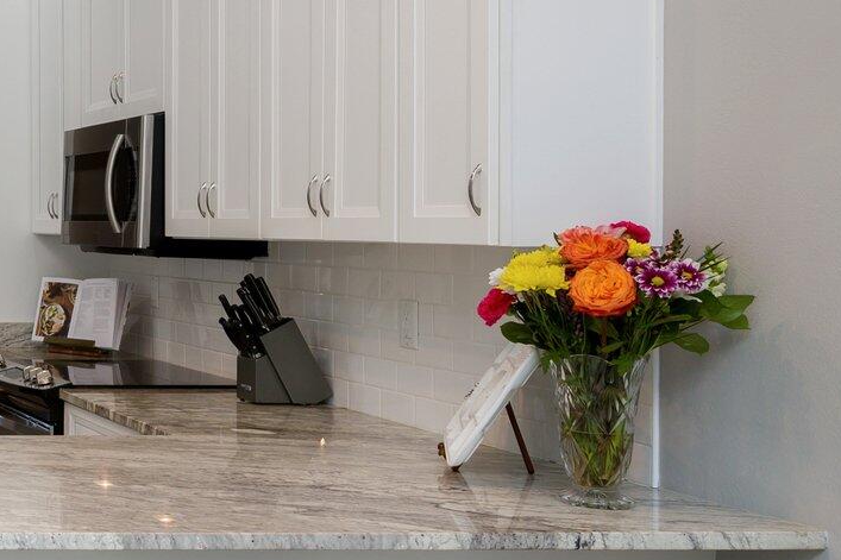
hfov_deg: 27.3
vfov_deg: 24.0
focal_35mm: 56
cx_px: -345
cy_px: 239
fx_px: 1318
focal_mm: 19.5
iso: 250
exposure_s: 1/30
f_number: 9
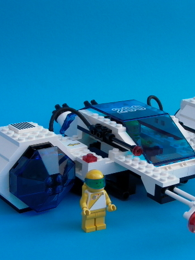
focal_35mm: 70
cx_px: 134
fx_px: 525
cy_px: 131
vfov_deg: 27.8
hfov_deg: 20.9
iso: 100
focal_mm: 11.25
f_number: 4.43
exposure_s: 1/245
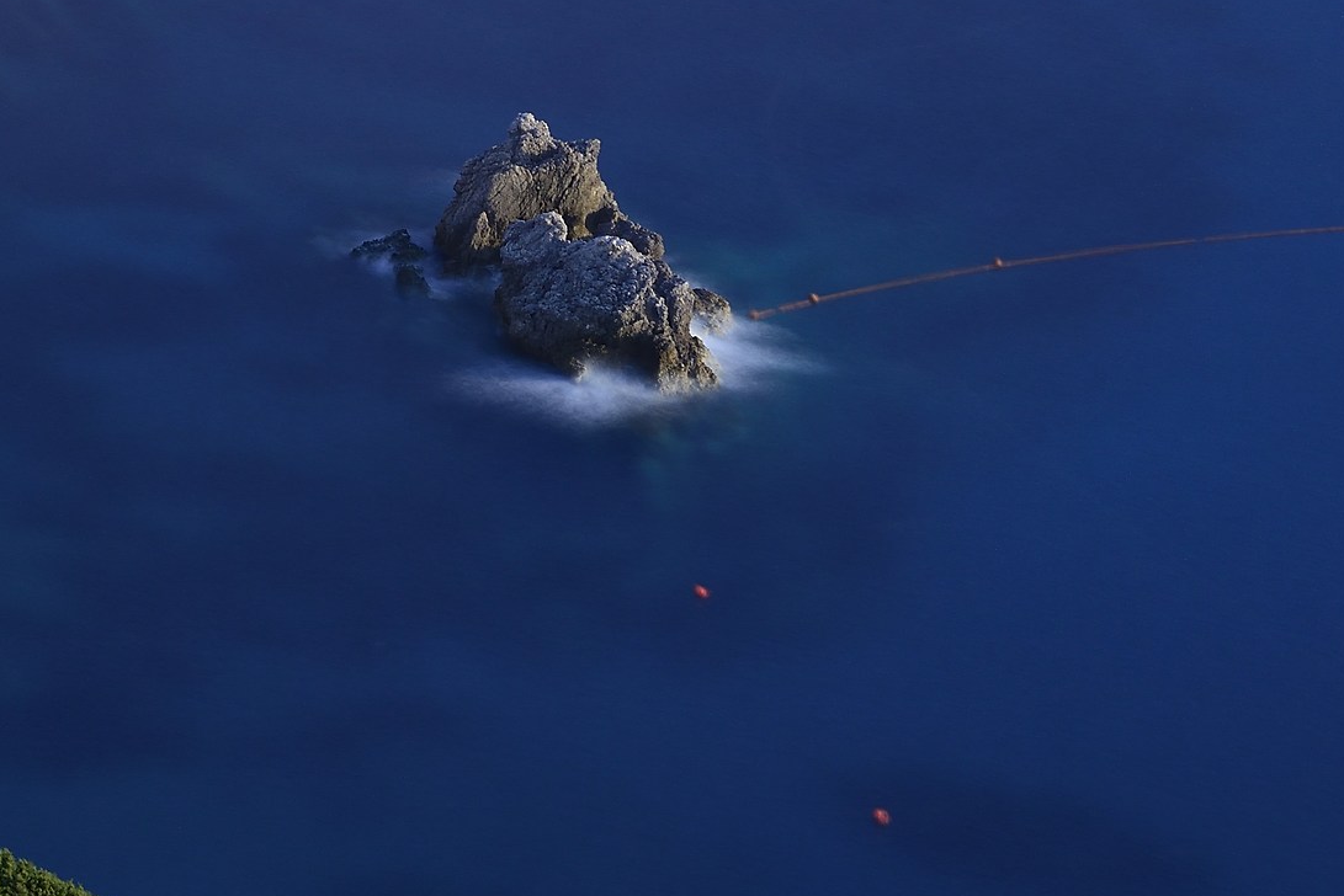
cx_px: 10
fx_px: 6983
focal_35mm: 187
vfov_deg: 7.3
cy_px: -50
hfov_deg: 10.9
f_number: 13
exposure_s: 25
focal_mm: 85
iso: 320
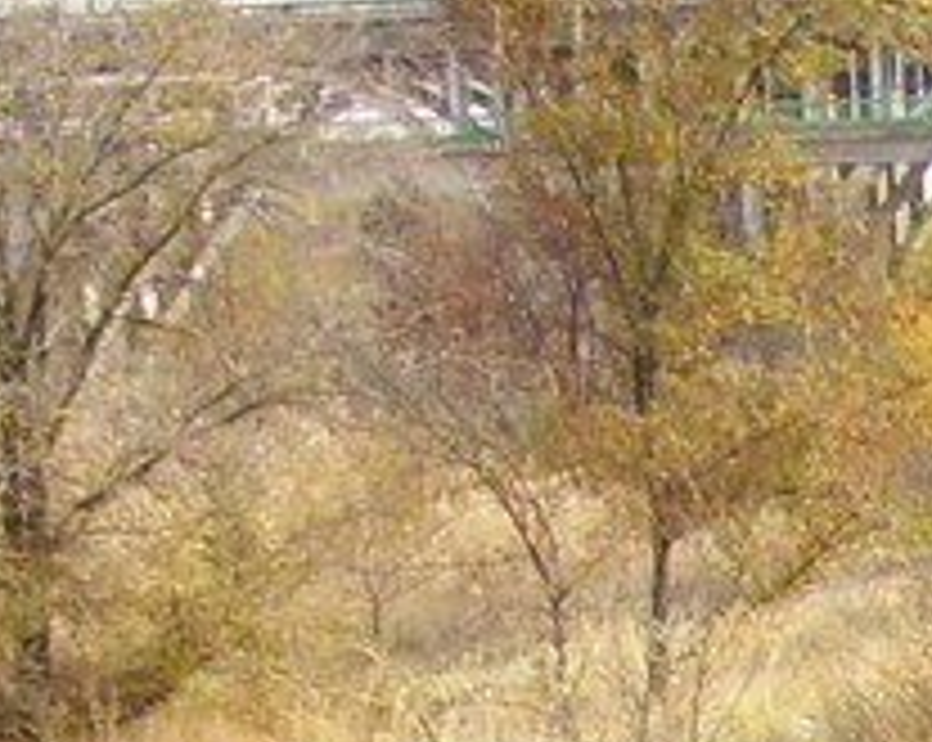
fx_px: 6611
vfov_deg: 6.2
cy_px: 1603
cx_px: 1956
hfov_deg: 7.7
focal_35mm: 240
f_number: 2.9
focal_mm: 5.7
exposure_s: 1/400
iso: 80
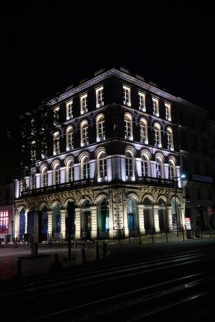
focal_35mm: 36
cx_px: 108
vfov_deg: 53.1
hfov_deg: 36.9
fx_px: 322
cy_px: 161
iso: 6400
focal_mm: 36
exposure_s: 1/80
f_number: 4.5
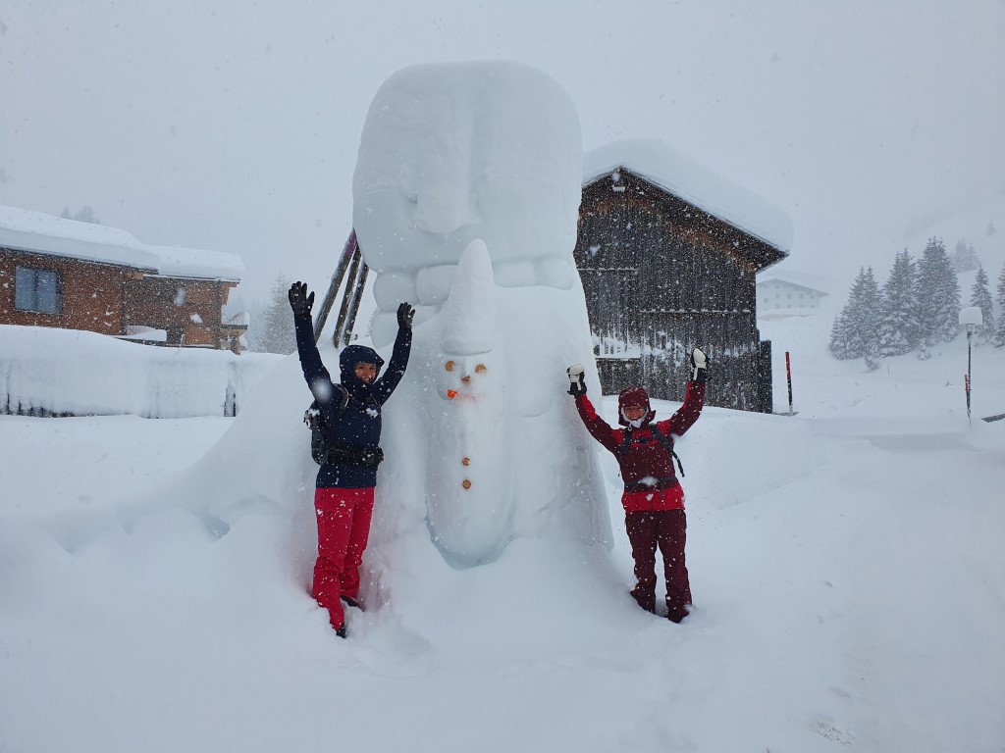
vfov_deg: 53.1
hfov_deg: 67.3
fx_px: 755
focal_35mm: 26
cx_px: 502
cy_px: 376
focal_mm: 4.32
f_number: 2.4
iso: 50
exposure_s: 1/1056
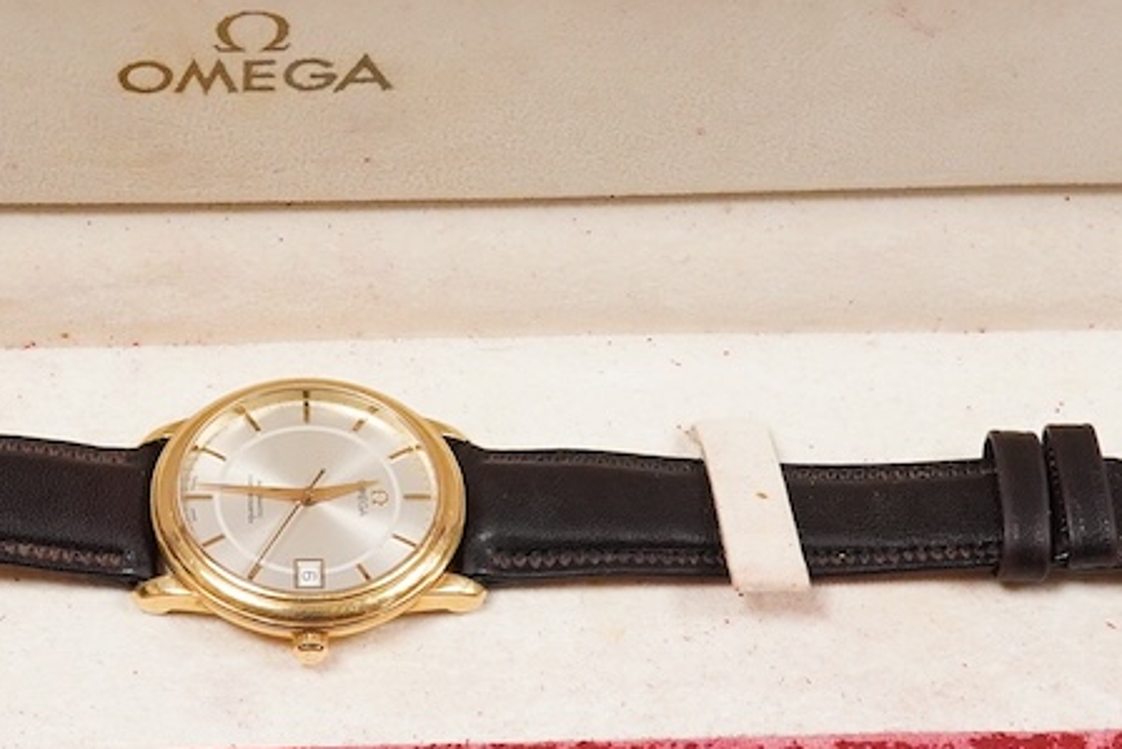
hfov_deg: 18.0
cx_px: 269
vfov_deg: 12.1
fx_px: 3523
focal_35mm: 113
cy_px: 248
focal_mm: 30
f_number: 13
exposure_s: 1/100
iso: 2500
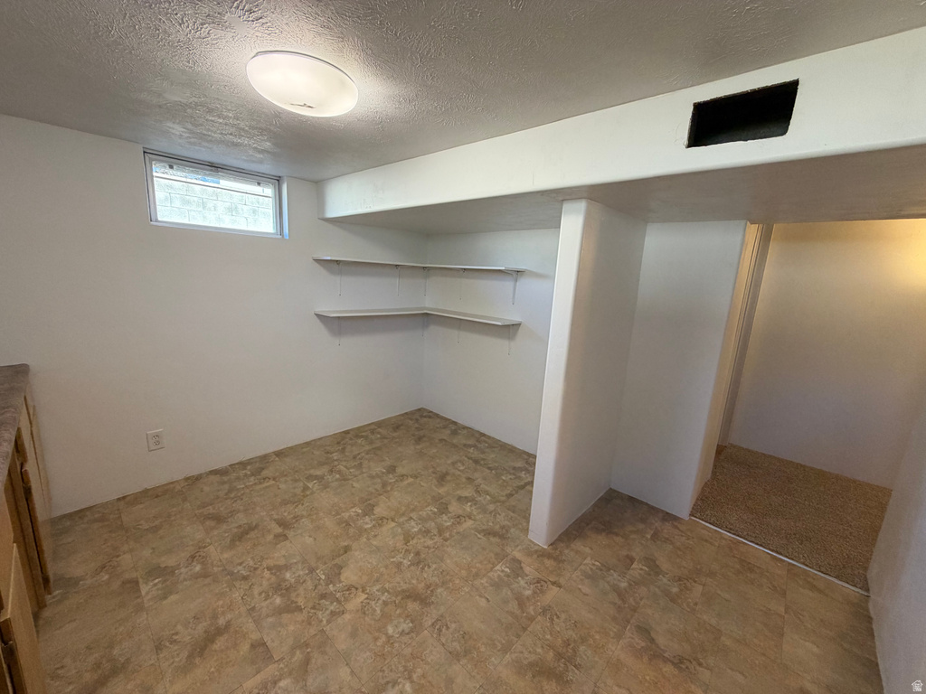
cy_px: 347
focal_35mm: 14
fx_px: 375
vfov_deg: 85.7
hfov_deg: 102.1
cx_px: 463
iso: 160
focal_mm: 2.22
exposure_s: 1/60
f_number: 2.2
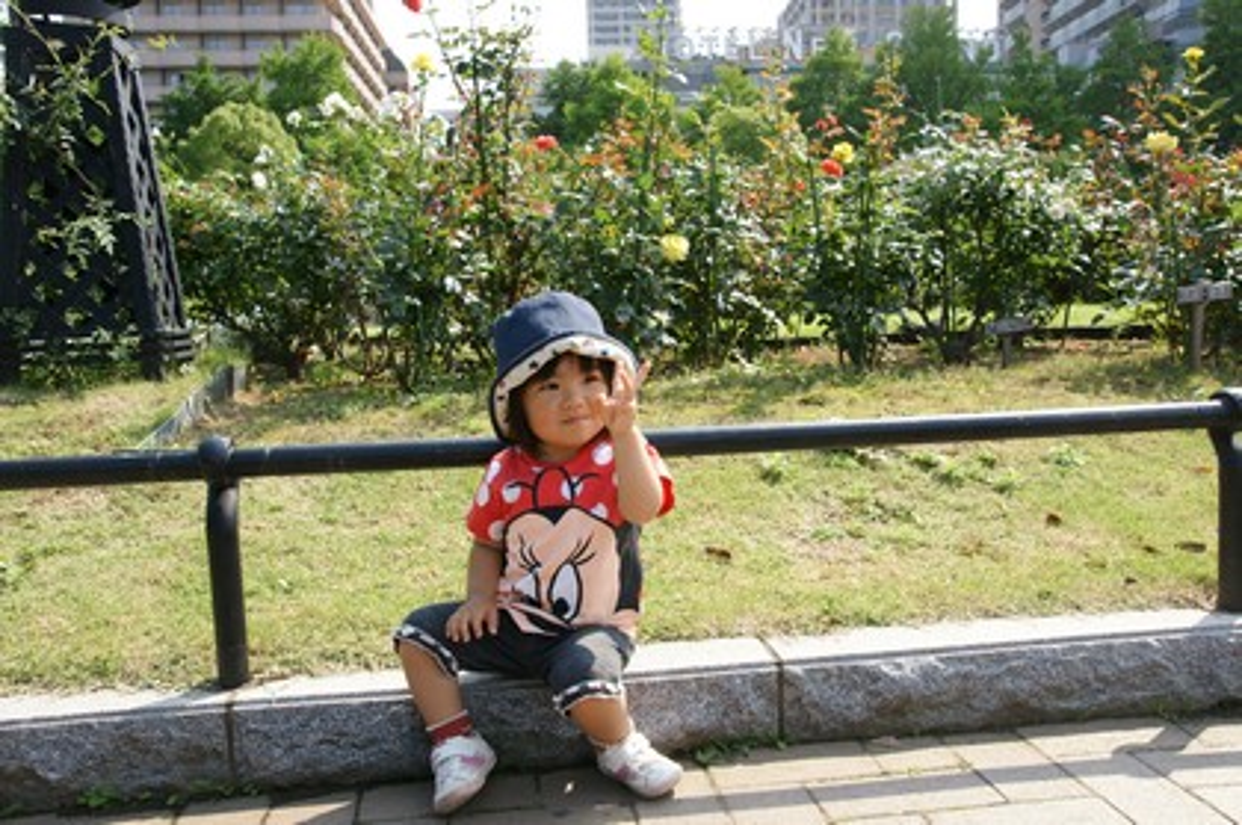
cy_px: 412
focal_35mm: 30
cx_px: 621
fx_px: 1034
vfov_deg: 43.5
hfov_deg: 62.0
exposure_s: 1/250
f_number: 6.3
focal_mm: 20
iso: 200
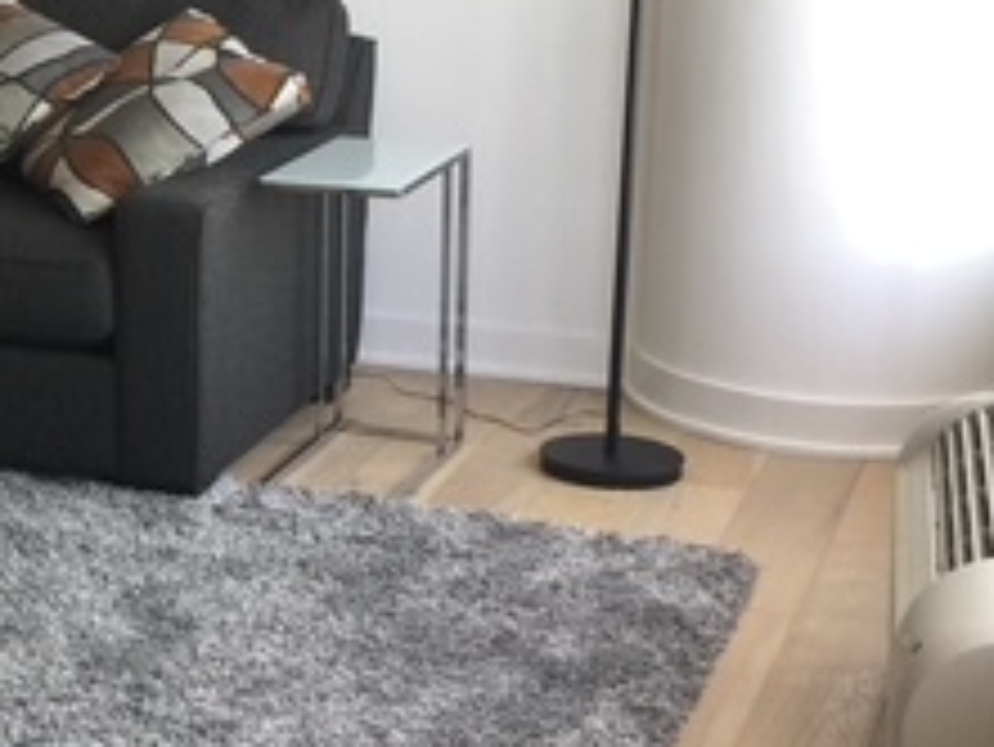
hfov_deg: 20.7
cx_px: -373
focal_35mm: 84
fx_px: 2413
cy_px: 230
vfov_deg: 17.5
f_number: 2.2
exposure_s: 1/40
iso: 32
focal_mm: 4.15
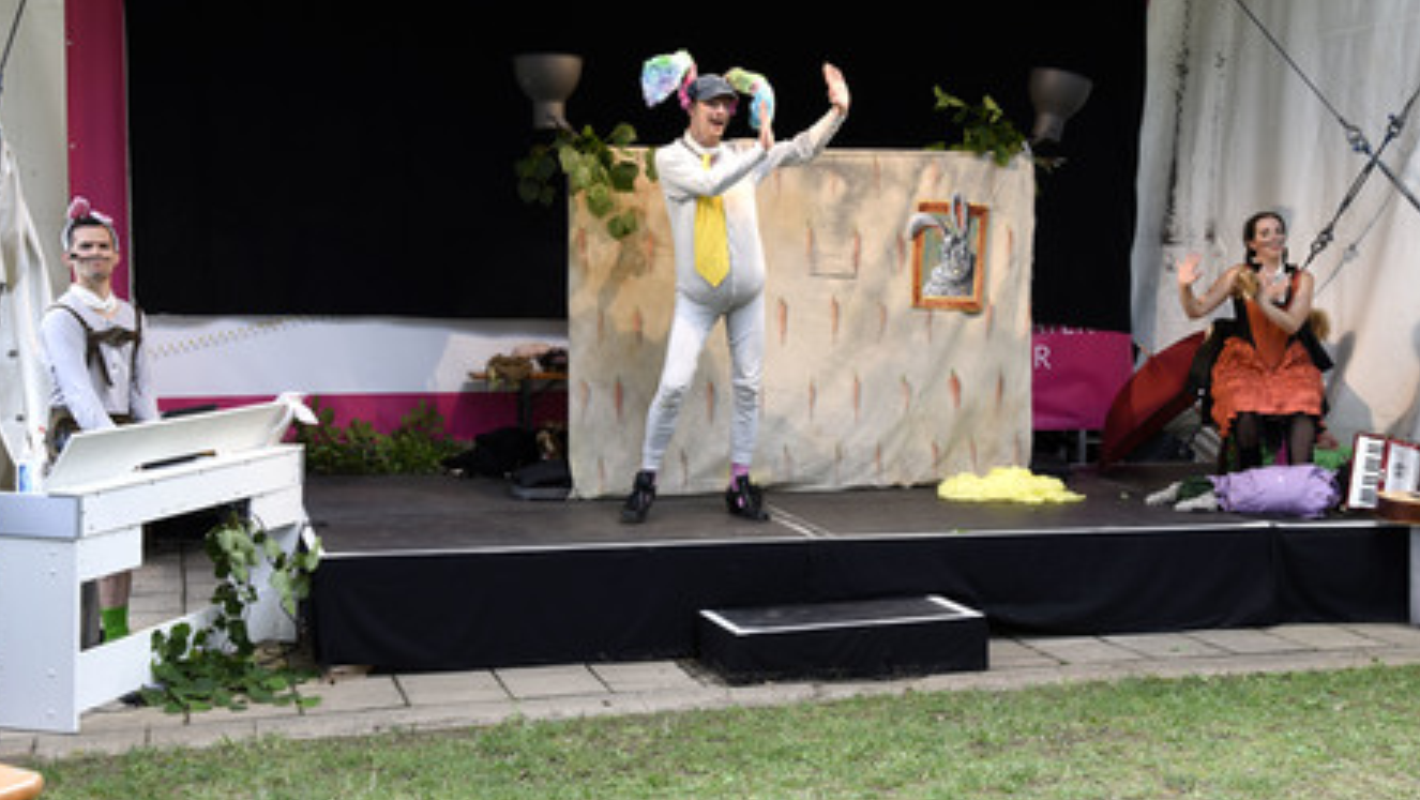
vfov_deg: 25.4
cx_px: 705
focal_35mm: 47
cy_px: 324
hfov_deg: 43.7
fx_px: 1770
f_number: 6.3
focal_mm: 44
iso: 1000
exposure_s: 1/100
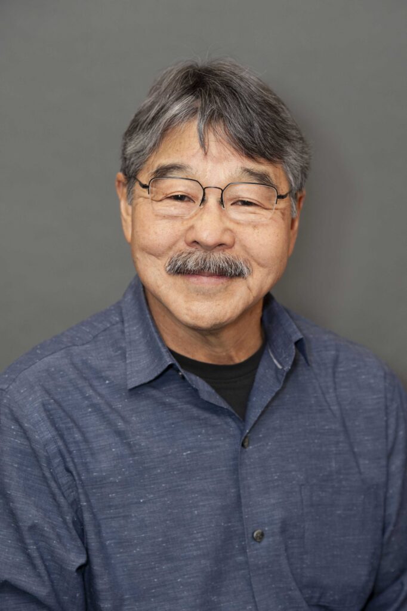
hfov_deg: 11.8
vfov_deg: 17.6
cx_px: 204
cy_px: 306
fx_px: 1968
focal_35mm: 116
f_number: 4
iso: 800
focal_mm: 116
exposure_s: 1/250
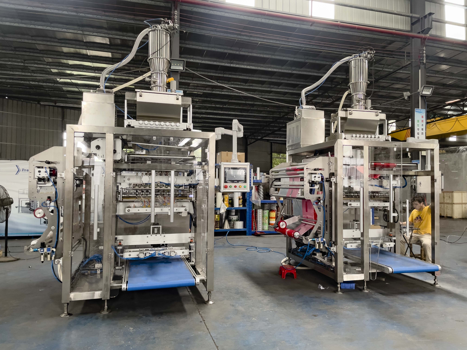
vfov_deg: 53.1
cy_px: 175
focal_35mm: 26
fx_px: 351
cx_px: 234
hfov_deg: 67.3
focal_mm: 4.2
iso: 320
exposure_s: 1/60
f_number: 1.6
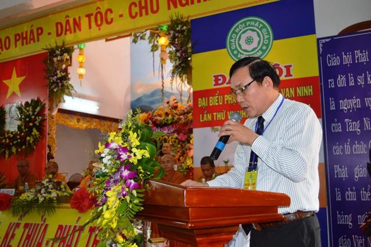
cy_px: 124
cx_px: 186
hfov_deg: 49.6
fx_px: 402
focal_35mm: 39
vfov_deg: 34.2
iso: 400
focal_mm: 26
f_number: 4.2
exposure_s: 1/60
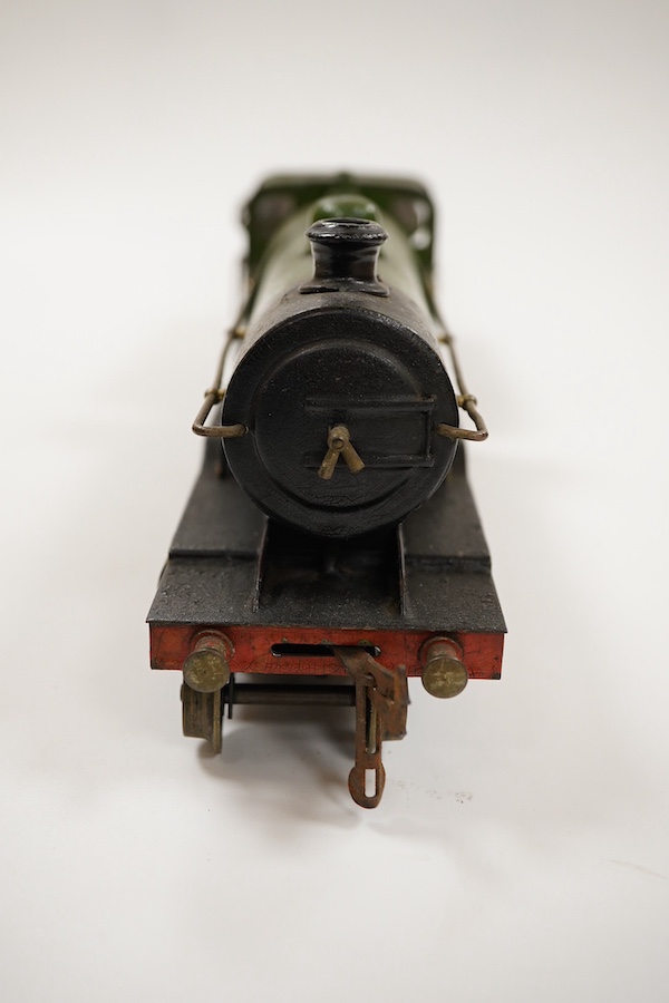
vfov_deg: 43.6
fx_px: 1254
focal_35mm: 45
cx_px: 334
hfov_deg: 29.9
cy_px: 502
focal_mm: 30
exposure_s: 1/125
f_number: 7.1
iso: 1250
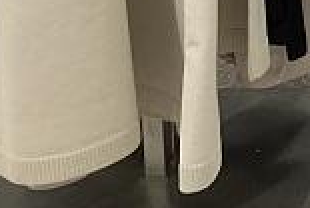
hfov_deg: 8.3
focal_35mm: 227
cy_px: -592
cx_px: 752
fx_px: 1958
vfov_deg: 5.4
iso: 32
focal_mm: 3.99
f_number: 1.8
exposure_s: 1/100
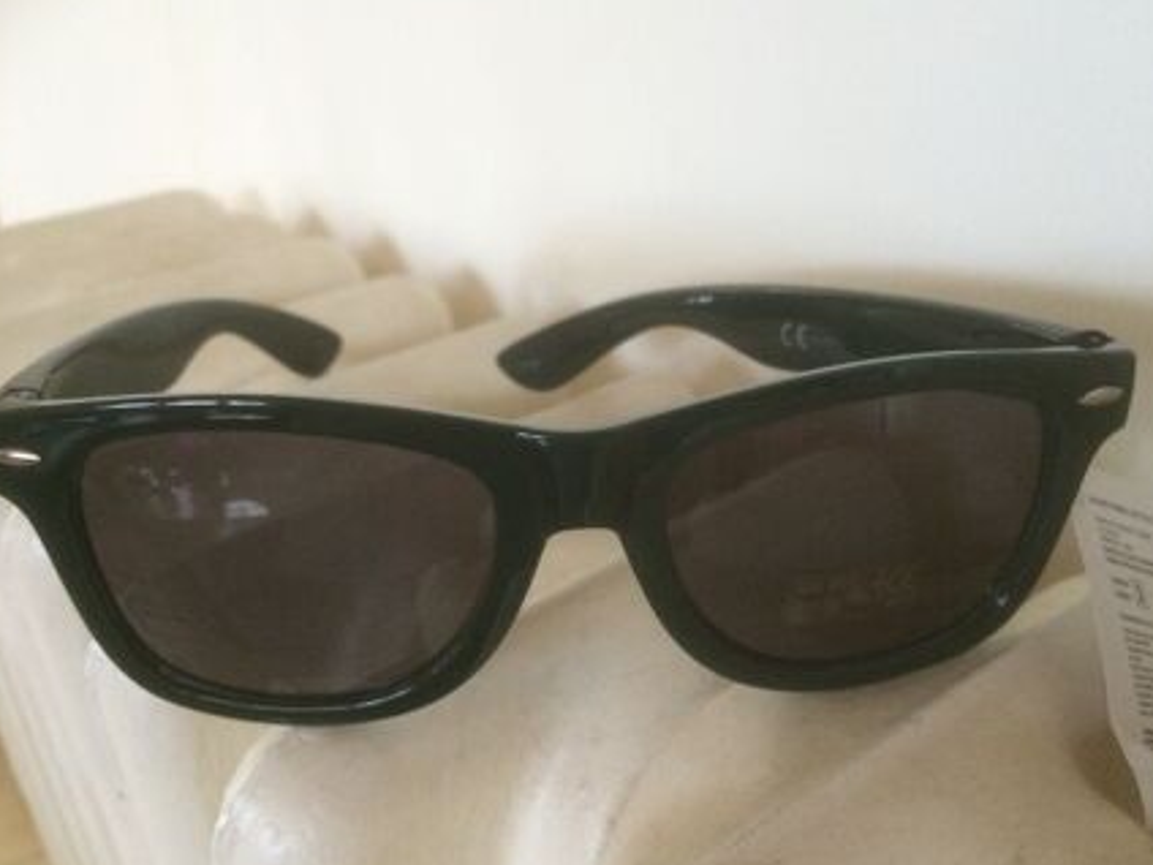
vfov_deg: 41.8
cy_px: 465
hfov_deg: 54.0
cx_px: 585
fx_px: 1132
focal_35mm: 34
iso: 320
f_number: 2.2
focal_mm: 4.12
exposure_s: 1/17
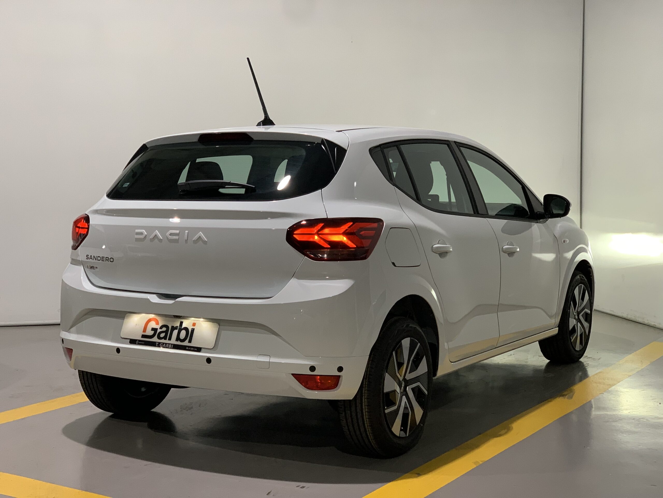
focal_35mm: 52
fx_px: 996
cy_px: 249
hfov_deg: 36.8
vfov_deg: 28.0
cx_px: 332
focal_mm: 6
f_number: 2.4
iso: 160
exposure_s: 1/46
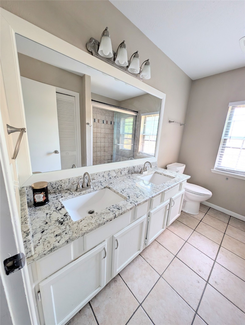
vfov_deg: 110.4
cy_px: 162
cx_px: 122
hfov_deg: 94.7
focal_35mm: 12
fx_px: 113
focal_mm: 2.23
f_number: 1.95
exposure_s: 1/29.2
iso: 134
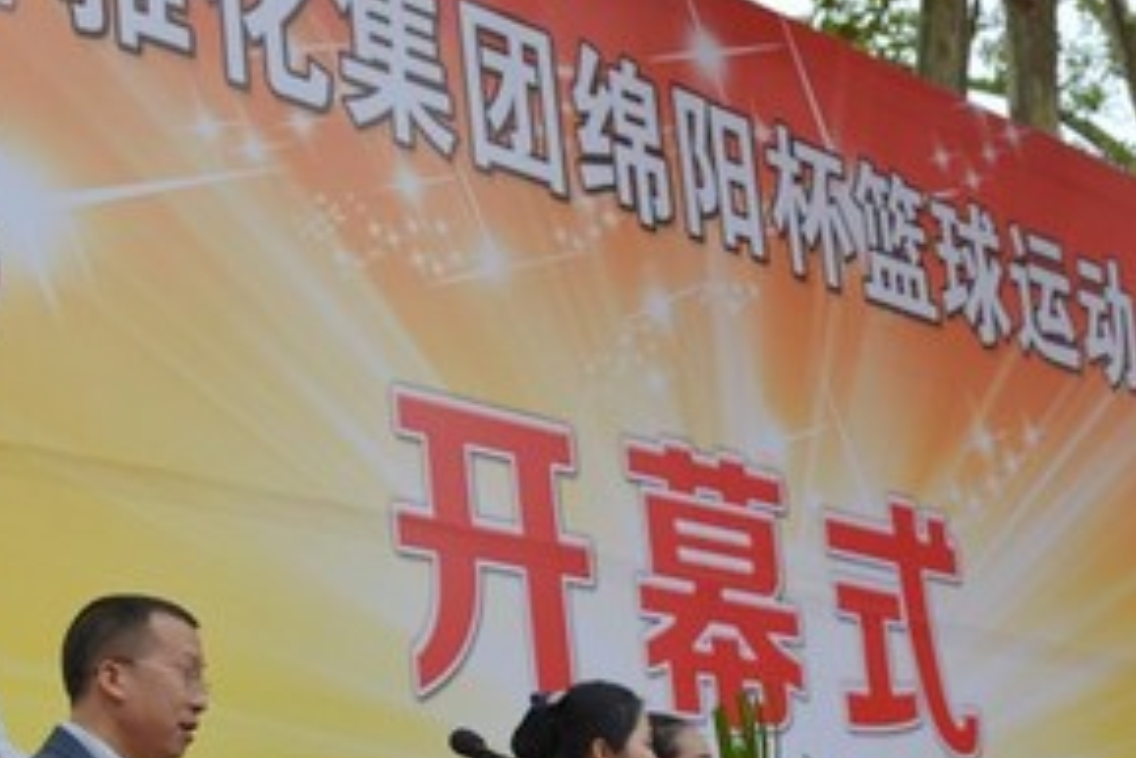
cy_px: 528
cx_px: 362
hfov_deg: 21.4
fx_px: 2999
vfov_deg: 14.4
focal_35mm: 95
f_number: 5
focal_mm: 55
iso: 100
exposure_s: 1/160
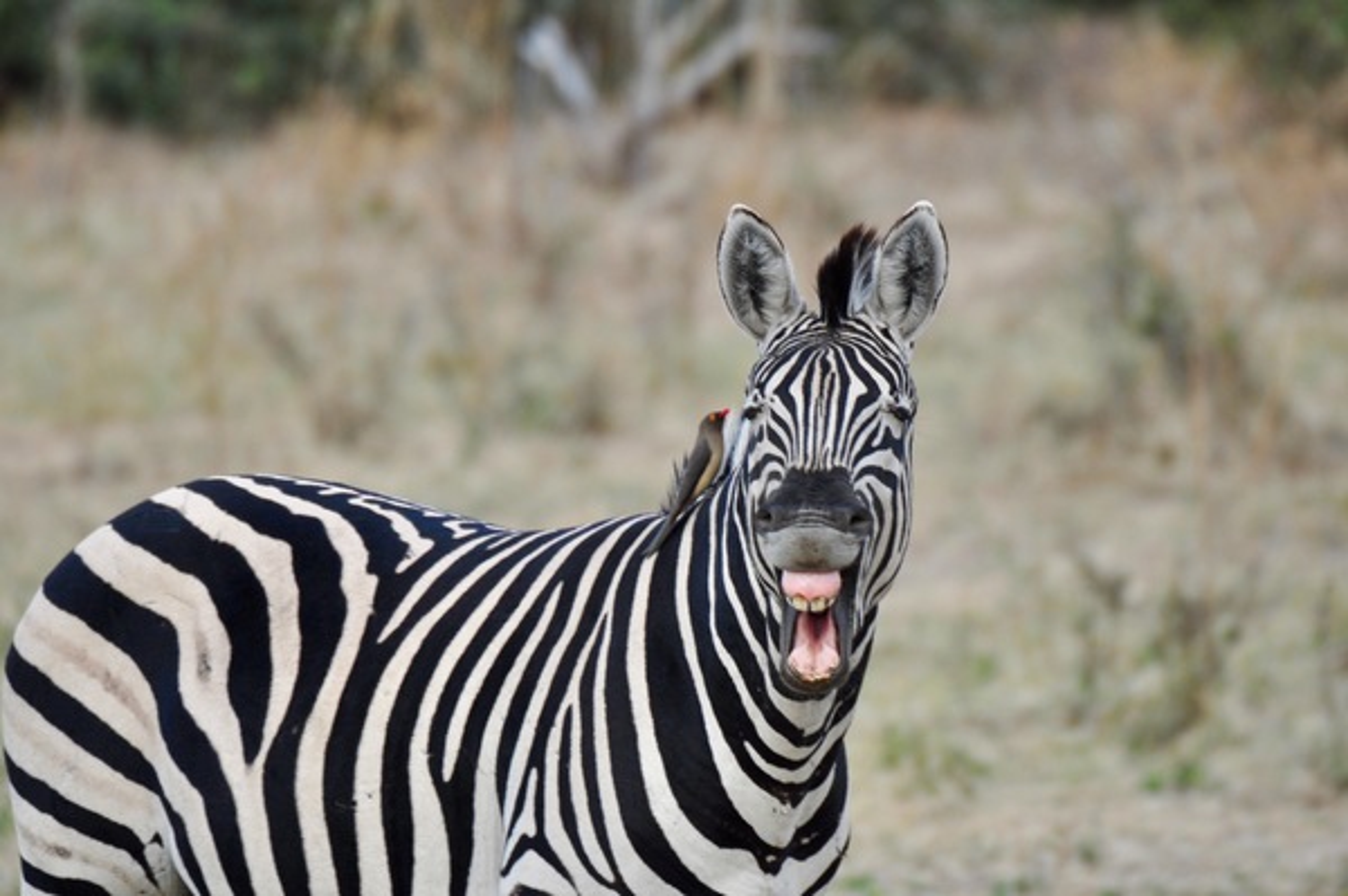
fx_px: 19080
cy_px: 448
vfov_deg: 2.7
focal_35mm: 510
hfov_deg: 4.0
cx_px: 674
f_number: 6.3
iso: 200
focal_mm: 340
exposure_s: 1/160
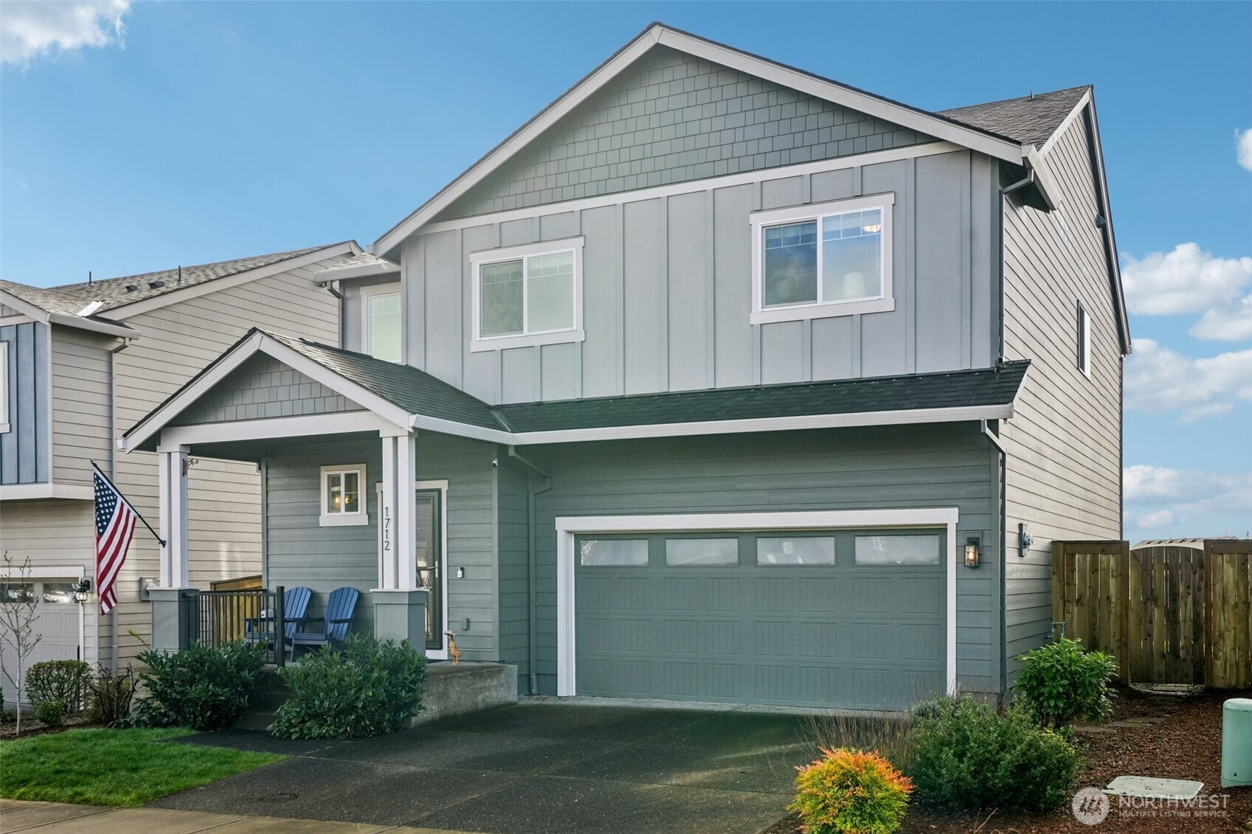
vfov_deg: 37.8
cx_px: 626
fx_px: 1217
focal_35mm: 35
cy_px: 417
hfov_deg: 54.4
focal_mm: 35
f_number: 8
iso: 400
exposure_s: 1/200
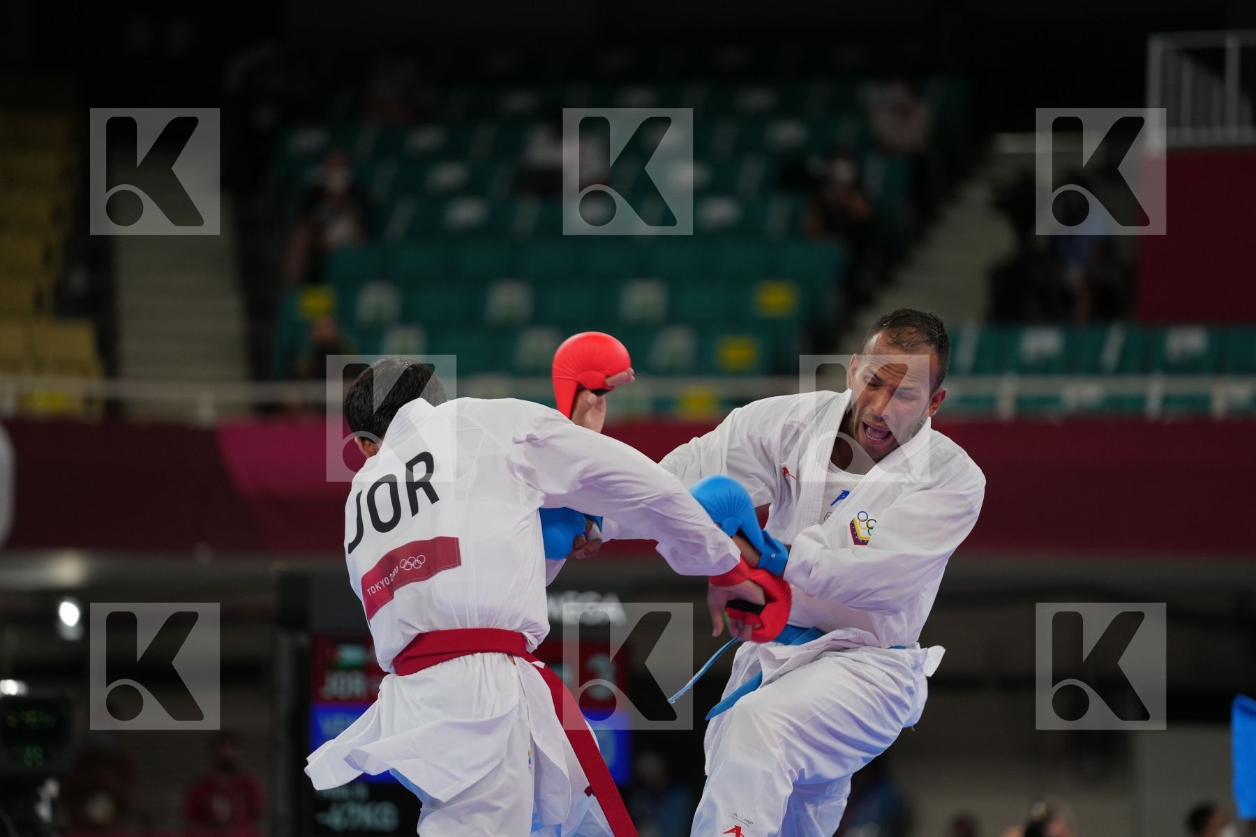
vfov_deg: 7.7
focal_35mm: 178
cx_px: 628
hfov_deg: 11.5
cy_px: 418
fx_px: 6210
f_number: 2.8
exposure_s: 1/1000
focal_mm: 178
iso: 500
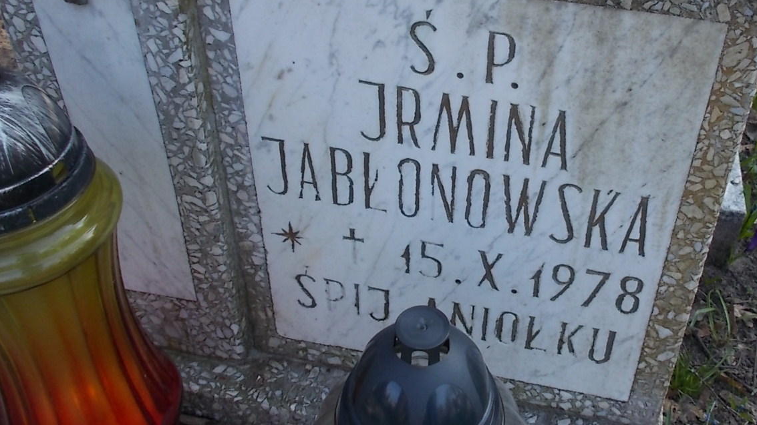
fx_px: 803
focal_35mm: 40
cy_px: 115
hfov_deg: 50.0
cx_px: 470
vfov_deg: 29.3
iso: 80
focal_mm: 4.6
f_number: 3.2
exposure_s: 1/320
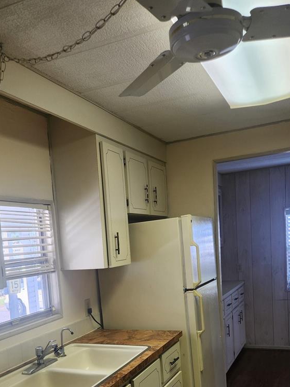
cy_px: 300
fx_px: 414
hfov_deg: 38.5
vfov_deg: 47.8
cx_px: 116
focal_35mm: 37
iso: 64
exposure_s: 1/120
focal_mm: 5.4
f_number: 1.8
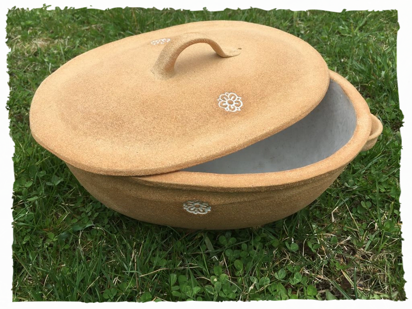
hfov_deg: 61.7
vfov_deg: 48.2
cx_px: 206
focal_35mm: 29
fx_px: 345
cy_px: 154
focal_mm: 4.15
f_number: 2.2
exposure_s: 1/264
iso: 25
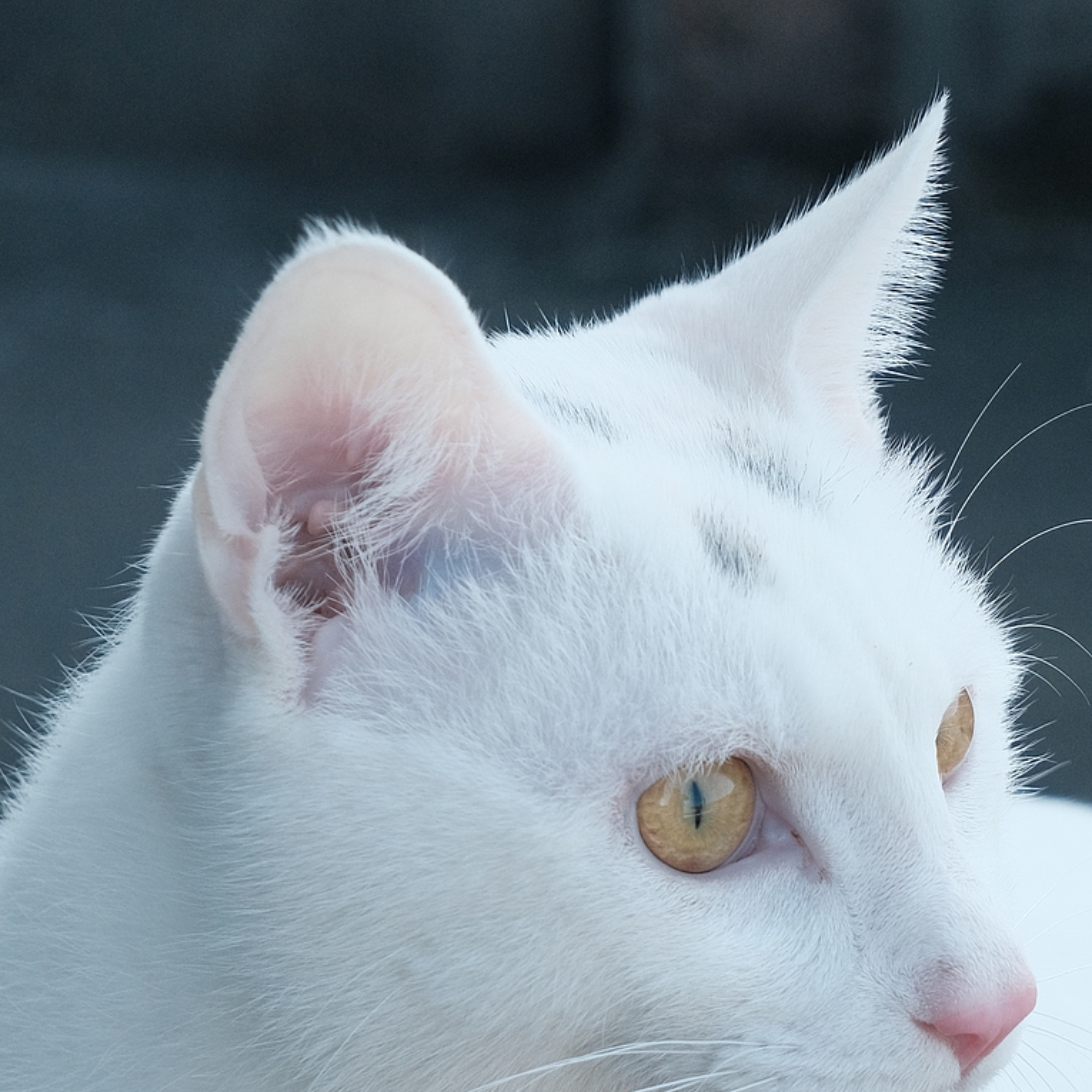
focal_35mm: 145
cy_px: 922
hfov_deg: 12.0
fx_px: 5175
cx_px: 824
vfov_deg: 12.0
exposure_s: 1/640
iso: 1000
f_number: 5.6
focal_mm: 45
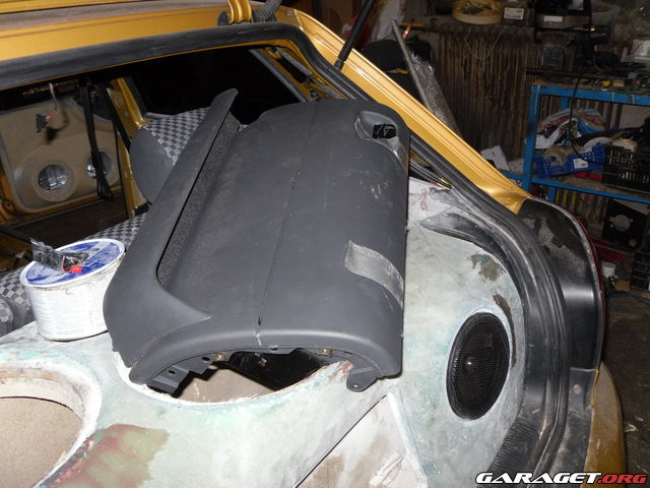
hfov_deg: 52.6
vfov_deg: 40.7
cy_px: 244
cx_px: 325
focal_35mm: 35
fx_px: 657
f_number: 3.5
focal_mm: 6.3
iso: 100
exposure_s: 1/45
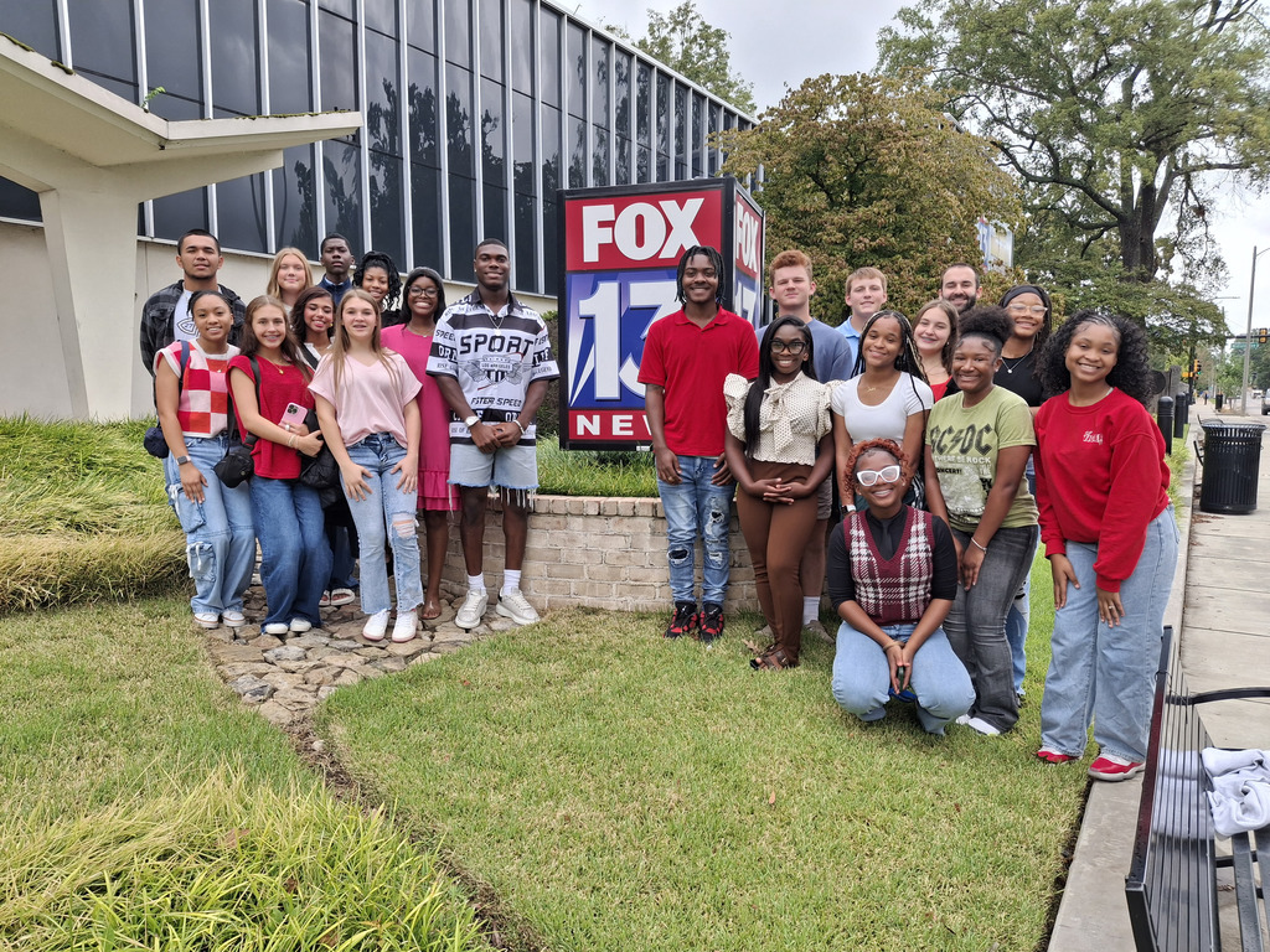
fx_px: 917
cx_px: 635
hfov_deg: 69.4
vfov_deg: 54.9
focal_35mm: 25
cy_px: 476
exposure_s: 1/541
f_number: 1.8
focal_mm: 4.69
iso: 32
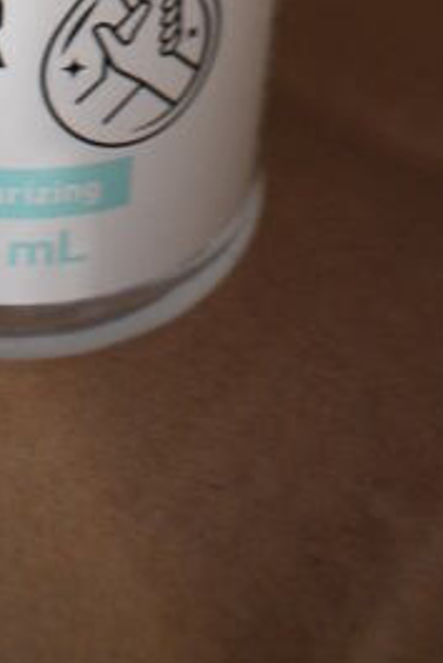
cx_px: 158
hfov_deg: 14.7
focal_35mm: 93
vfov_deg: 18.5
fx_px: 1714
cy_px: -422
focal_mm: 18
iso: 1100
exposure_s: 1/60
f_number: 4
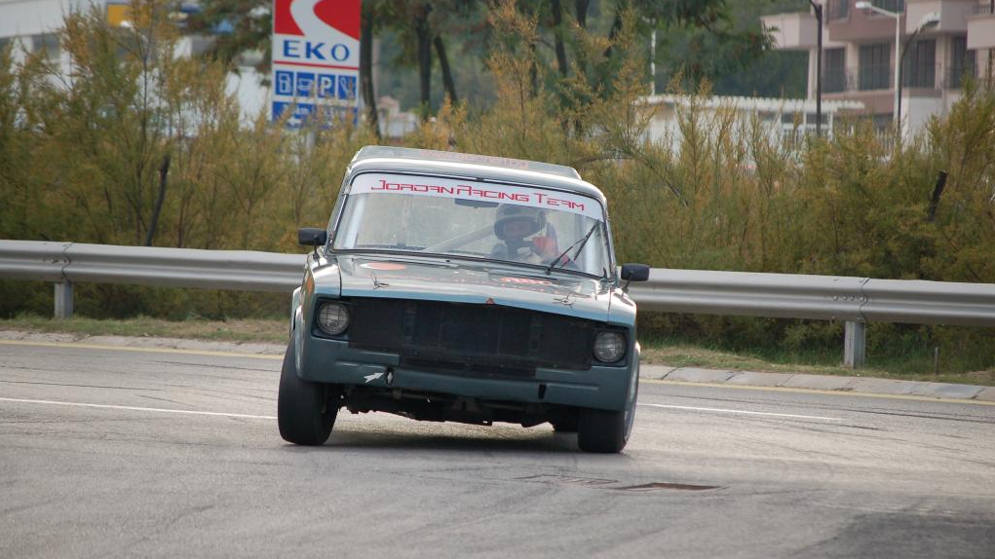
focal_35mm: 252
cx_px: 498
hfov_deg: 8.6
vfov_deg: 4.8
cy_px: 298
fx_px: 6648
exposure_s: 1/500
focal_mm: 160
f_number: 5.3
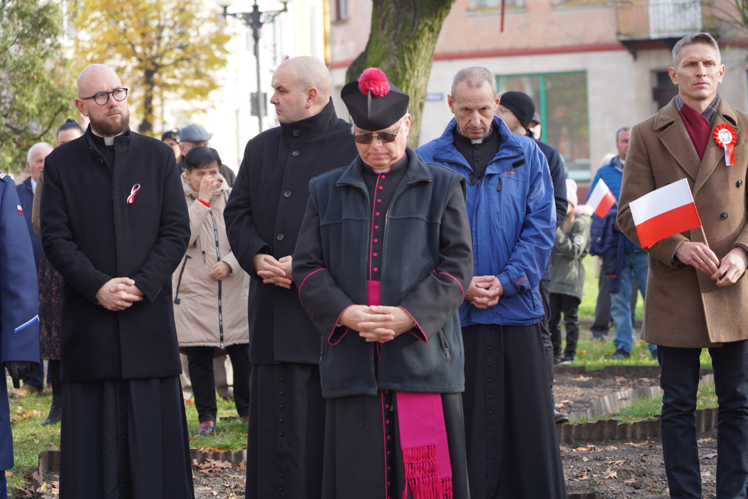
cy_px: 250
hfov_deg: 19.5
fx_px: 2182
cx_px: 374
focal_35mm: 105
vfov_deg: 13.0
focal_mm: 105
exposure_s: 1/160
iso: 200
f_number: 4
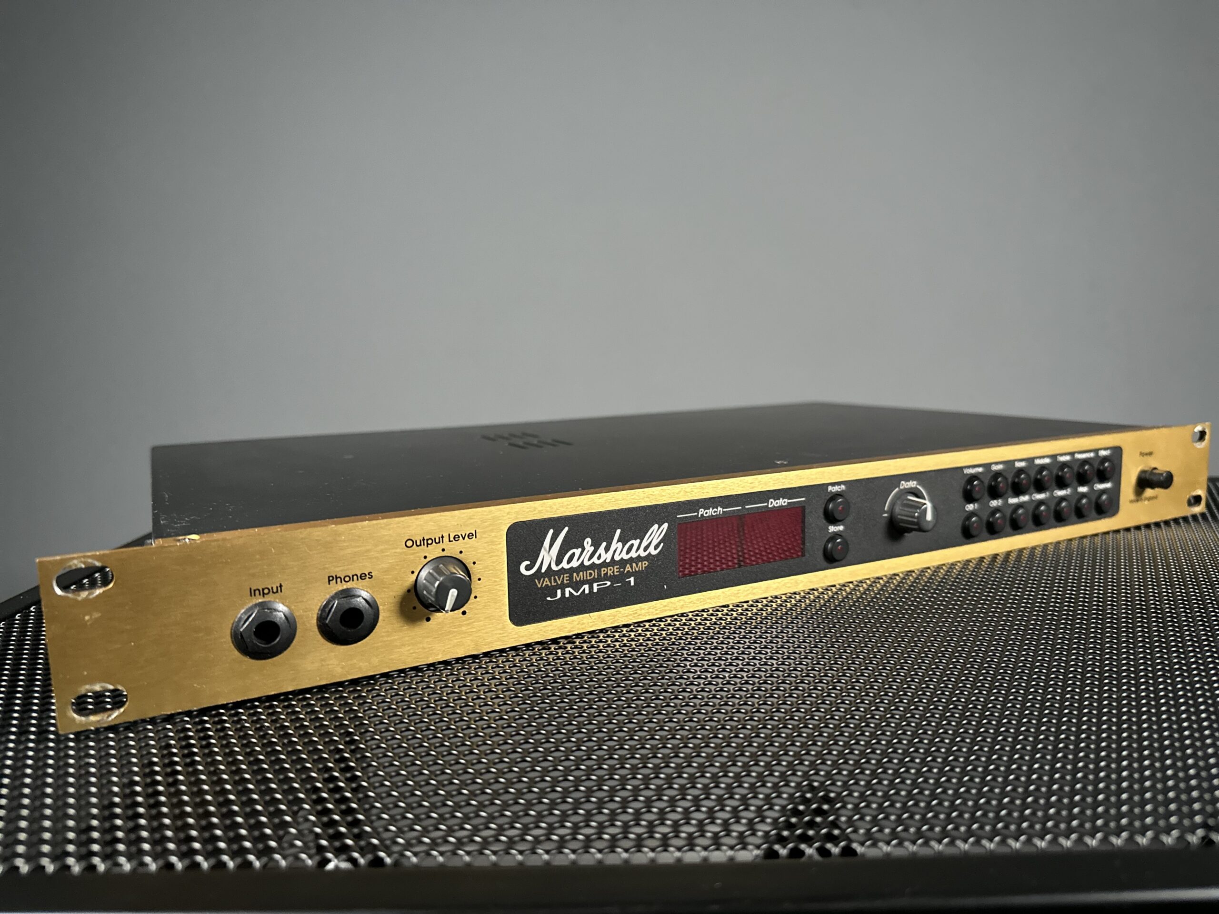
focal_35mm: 24
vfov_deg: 56.8
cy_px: 457
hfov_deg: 71.6
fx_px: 845
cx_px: 610
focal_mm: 6.86
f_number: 1.78
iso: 1000
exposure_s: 1/52
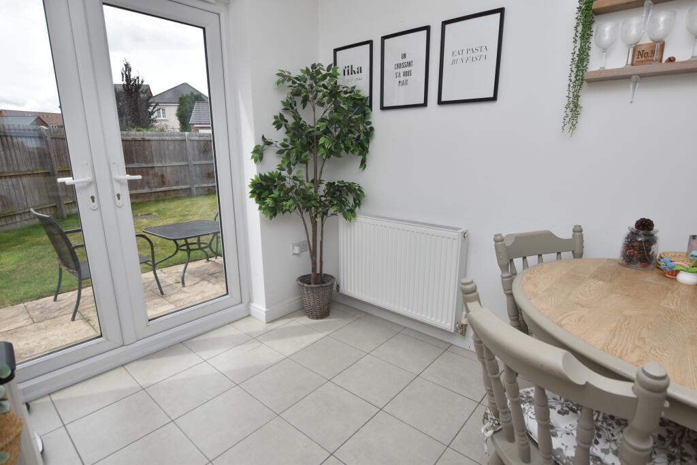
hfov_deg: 90.0
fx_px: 349
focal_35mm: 18
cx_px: 348
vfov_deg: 67.4
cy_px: 232
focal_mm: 12
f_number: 6.3
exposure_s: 1/160
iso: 100
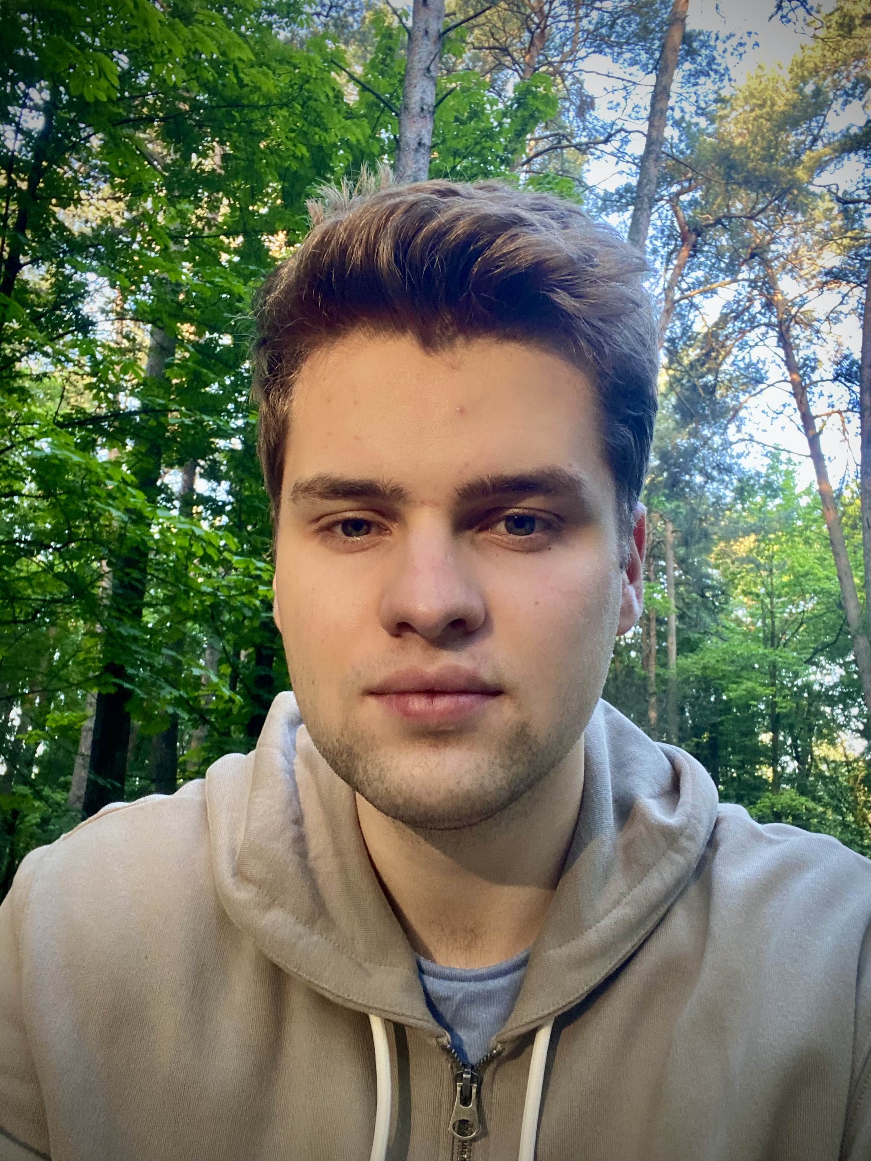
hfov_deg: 46.8
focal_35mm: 30
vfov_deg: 60.0
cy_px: 580
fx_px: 1006
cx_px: 436
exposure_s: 1/60
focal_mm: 2.71
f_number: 2.2
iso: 200
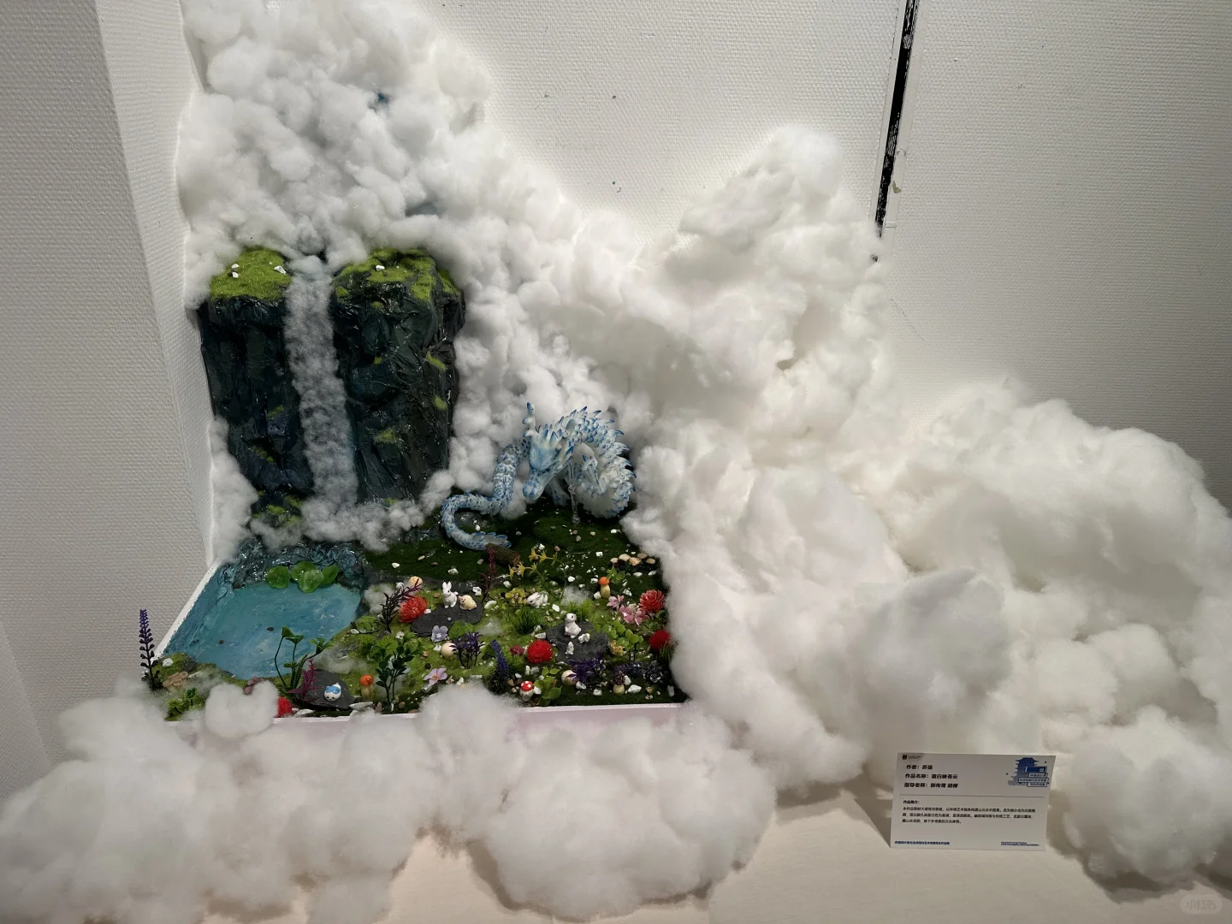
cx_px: 616
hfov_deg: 71.6
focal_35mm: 24
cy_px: 462
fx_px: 854
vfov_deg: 56.8
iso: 64
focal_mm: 6.86
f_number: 1.78
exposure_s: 1/173
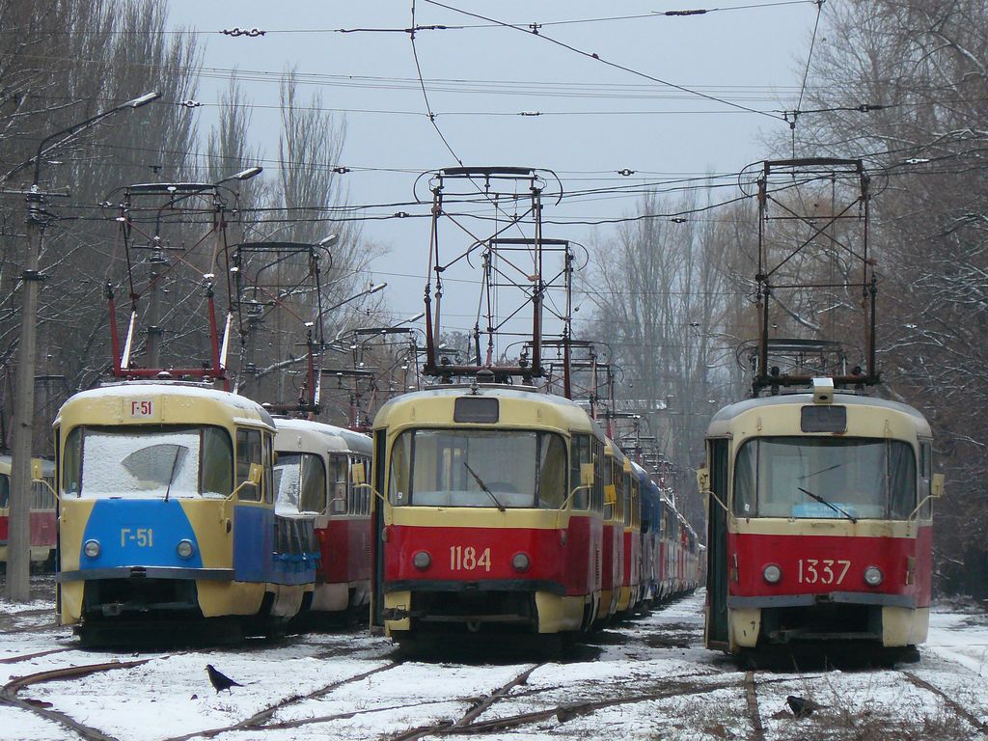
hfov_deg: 9.2
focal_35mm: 216
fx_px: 6165
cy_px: 370
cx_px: 494
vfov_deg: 6.9
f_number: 3.3
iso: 200
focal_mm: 35.9
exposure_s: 1/400
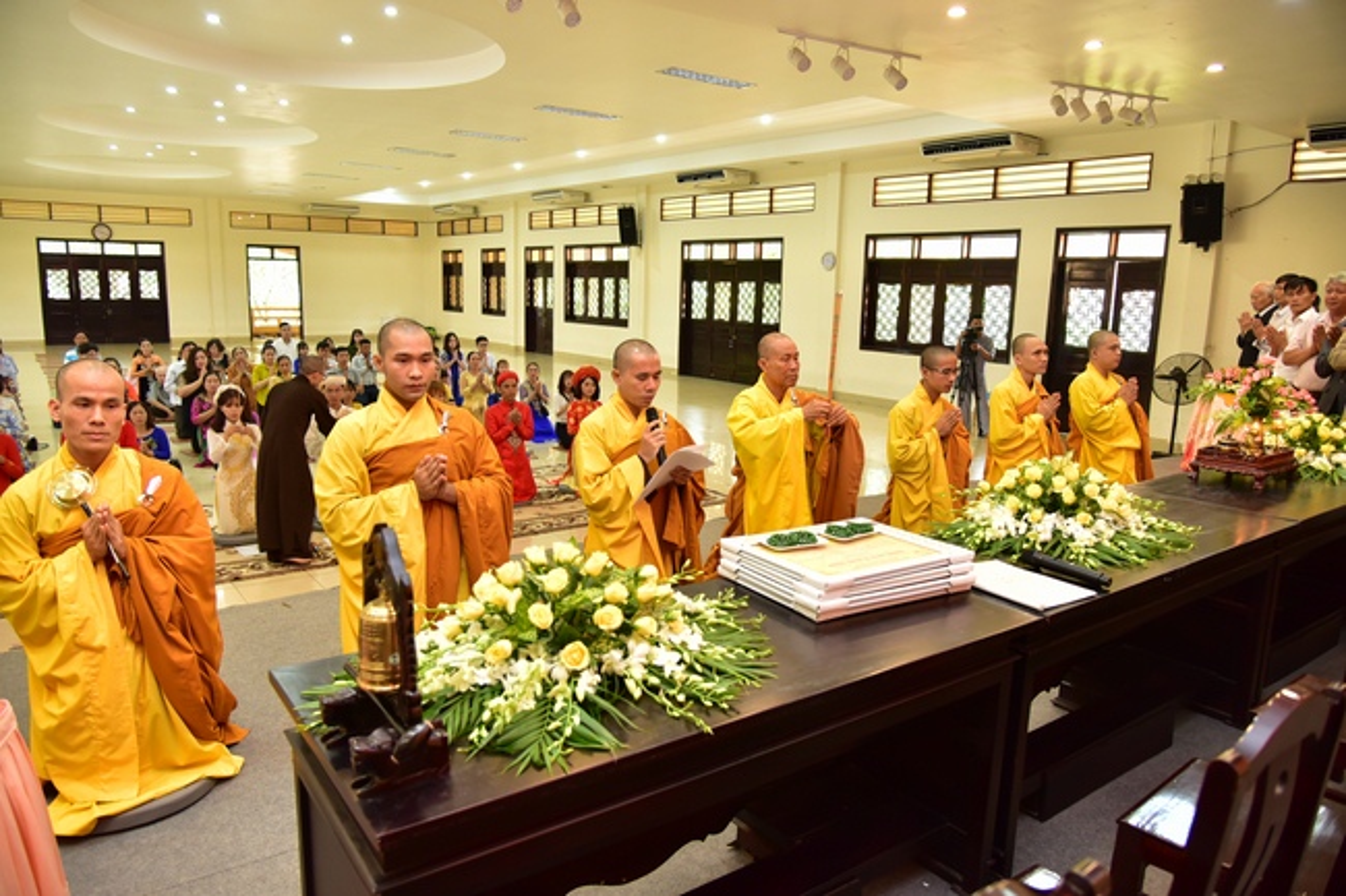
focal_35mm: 24
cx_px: 673
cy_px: 448
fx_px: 897
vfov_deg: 53.1
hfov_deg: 73.8
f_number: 4
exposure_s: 1/40
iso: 800
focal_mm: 24
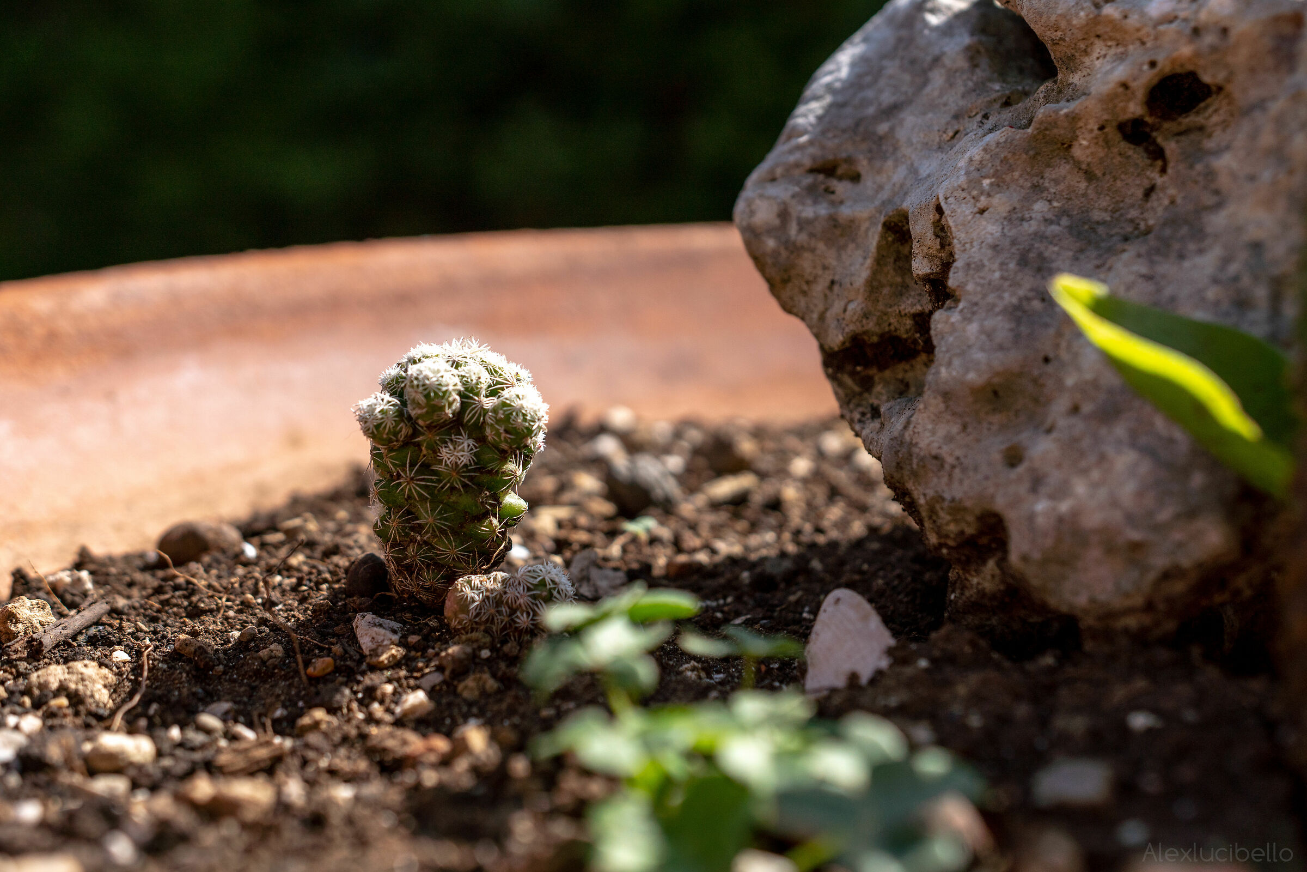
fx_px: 1906
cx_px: 654
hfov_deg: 37.9
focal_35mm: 52
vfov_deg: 25.8
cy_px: 436
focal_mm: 35
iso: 100
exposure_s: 1/2500
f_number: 4
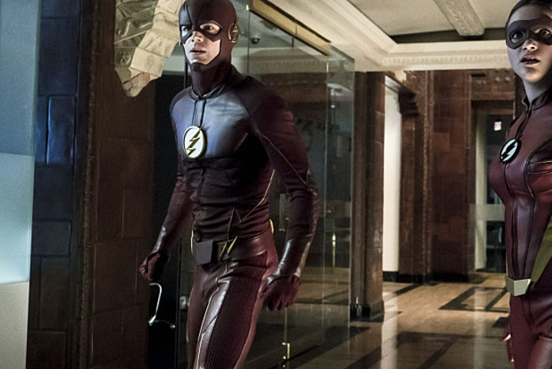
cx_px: 356
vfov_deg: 25.5
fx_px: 813
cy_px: 165
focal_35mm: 53
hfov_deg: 37.2
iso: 8000
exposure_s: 1/200
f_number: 5.6
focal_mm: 41
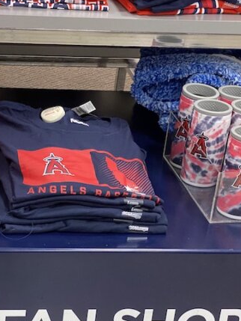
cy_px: 204
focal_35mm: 97
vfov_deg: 20.2
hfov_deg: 15.0
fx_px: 900
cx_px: 6
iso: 250
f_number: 2
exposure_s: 1/60
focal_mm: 6
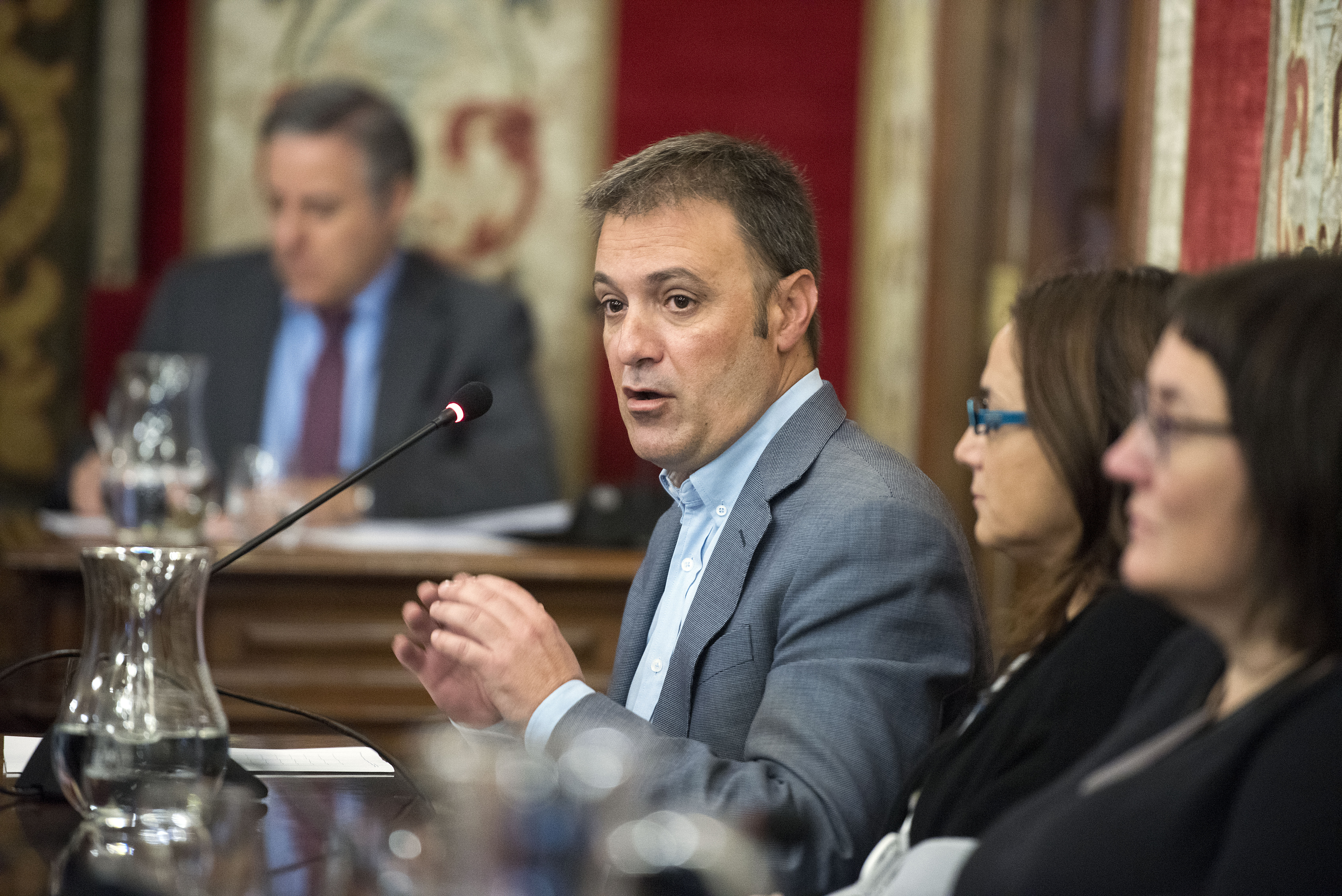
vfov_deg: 6.9
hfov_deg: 10.3
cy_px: 448
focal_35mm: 200
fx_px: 7457
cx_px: 671
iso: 3200
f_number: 2.8
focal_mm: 200
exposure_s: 1/60
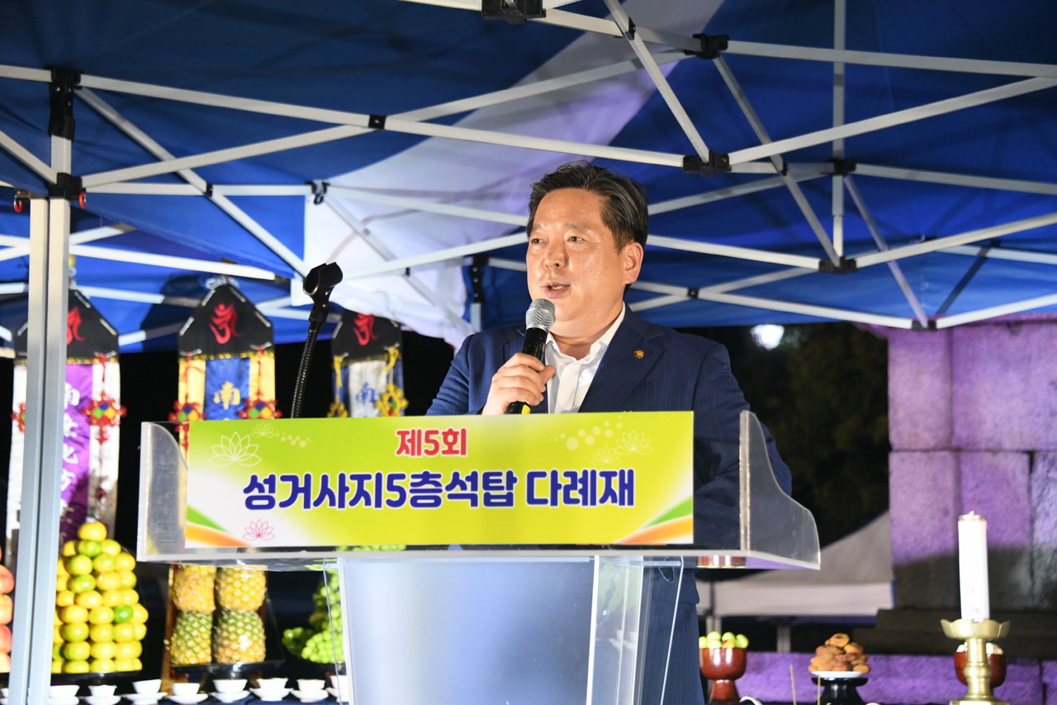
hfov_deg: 20.8
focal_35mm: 98
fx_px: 2877
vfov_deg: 14.0
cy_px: 352
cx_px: 528
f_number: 6.3
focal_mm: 98
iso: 5000
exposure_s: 1/125
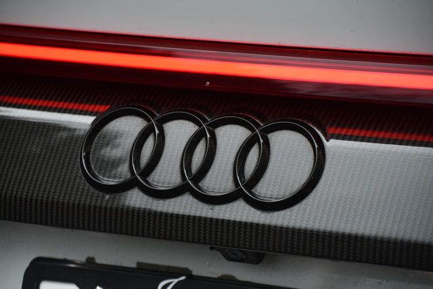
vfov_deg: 6.8
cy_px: 144
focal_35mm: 202
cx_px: 216
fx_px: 2430
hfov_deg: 10.2
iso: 450
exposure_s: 1/250
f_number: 4.8
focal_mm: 135
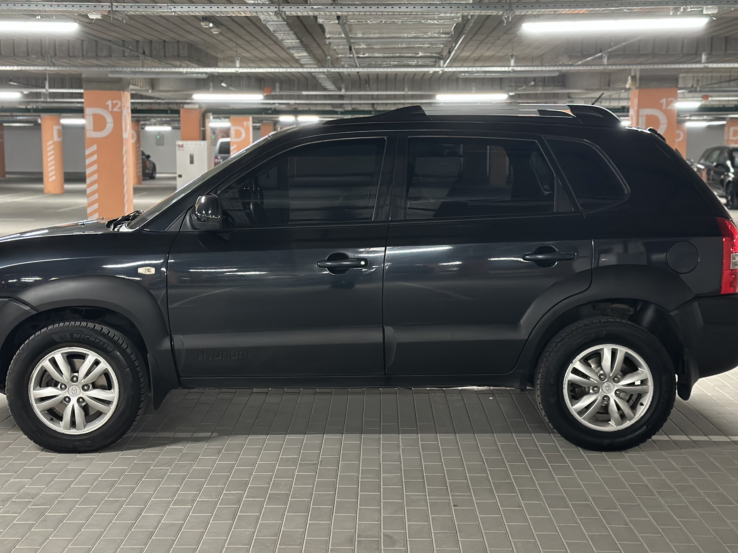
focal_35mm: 55
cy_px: 289
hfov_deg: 34.9
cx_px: 338
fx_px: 1173
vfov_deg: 26.6
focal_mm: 6.86
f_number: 1.78
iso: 500
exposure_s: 1/33
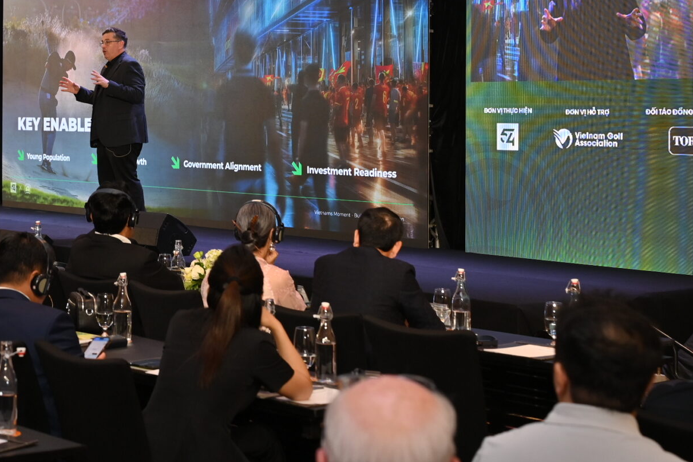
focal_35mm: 74
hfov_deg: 26.4
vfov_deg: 18.2
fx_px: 1424
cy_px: 74
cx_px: 71
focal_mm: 35
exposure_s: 1/160
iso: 640
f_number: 3.5
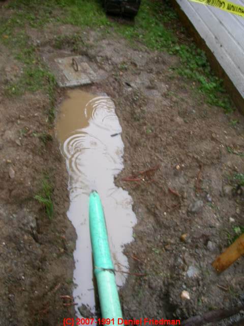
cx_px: 122
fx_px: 357
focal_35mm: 38
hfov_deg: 37.7
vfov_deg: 49.0
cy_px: 163
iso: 100
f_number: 2.6
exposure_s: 1/14.7
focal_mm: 7.85
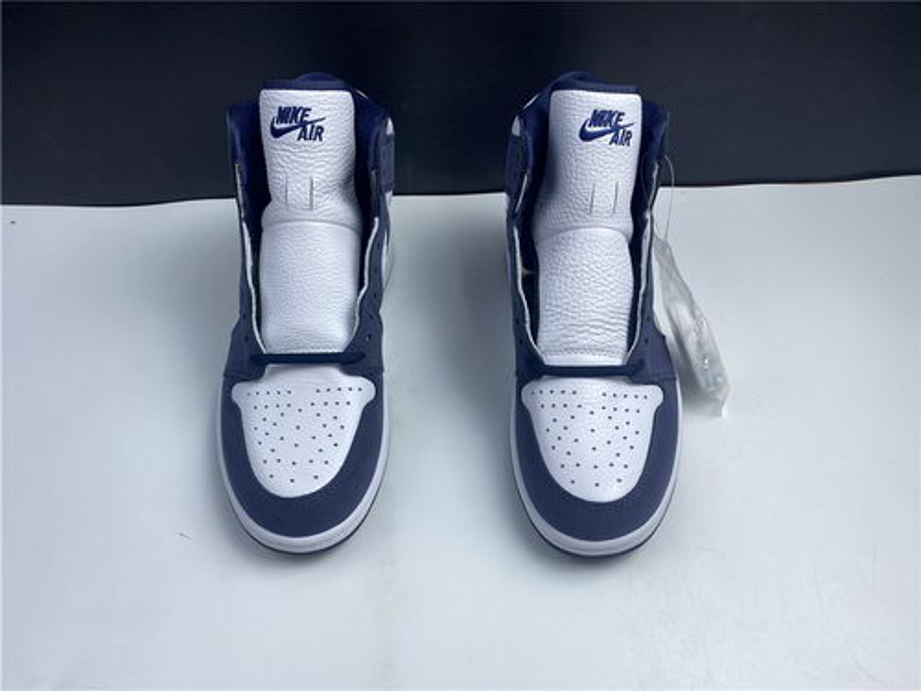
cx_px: 460
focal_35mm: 26
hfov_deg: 67.3
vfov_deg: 53.1
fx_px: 692
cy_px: 346
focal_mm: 4.25
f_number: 1.8
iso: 32
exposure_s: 1/100
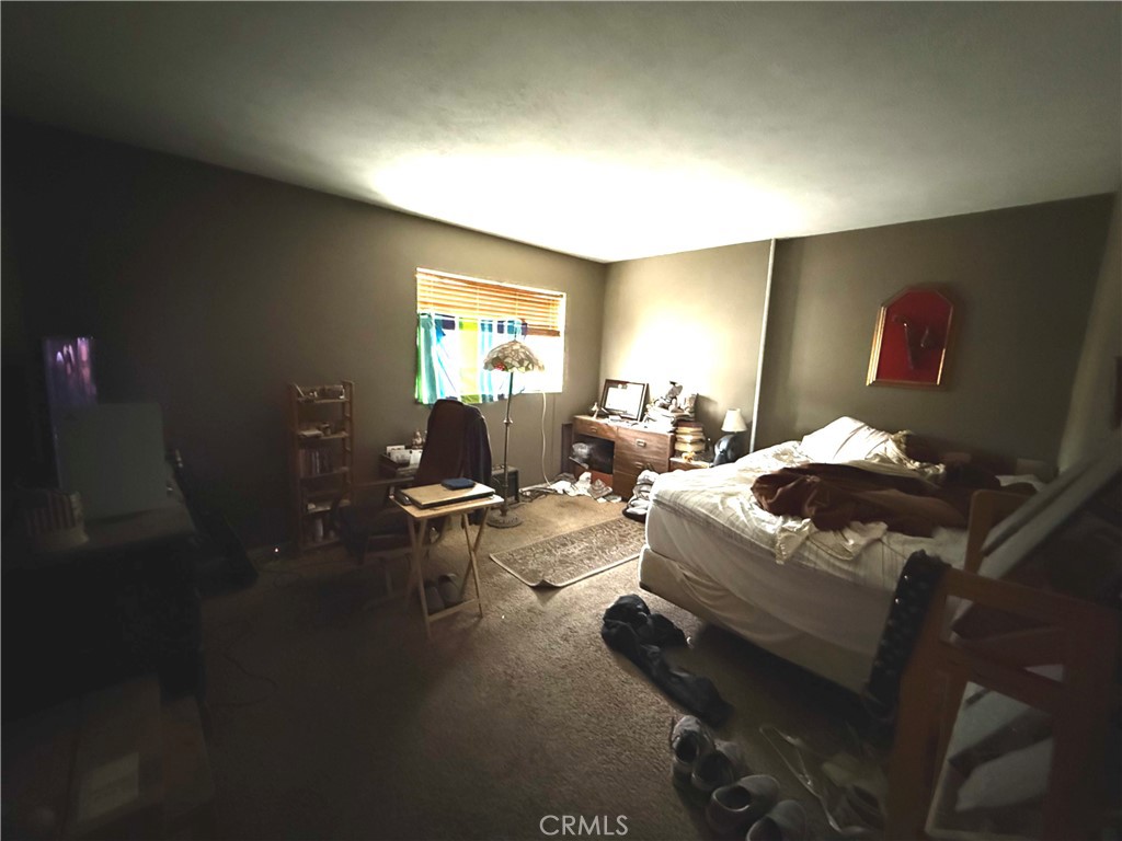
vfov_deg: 85.7
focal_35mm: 14
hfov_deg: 102.1
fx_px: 454
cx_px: 561
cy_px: 420
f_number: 2.2
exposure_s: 1/30
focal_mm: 2.22
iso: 1250
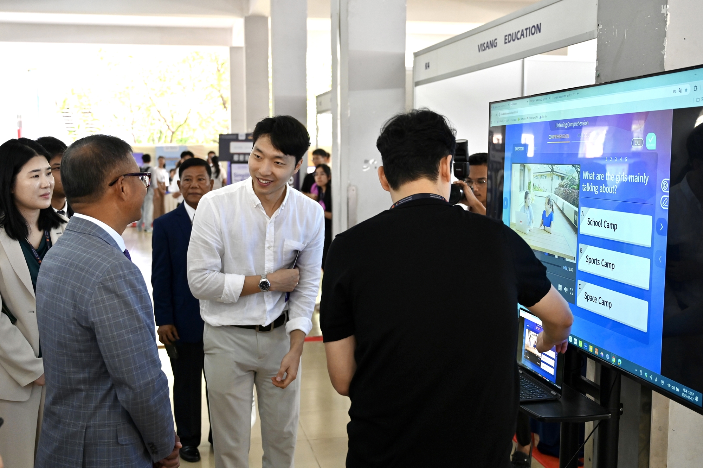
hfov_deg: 49.6
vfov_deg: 34.2
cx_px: 352
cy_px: 234
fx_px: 761
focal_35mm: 39
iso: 1400
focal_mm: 39
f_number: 4
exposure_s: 1/125
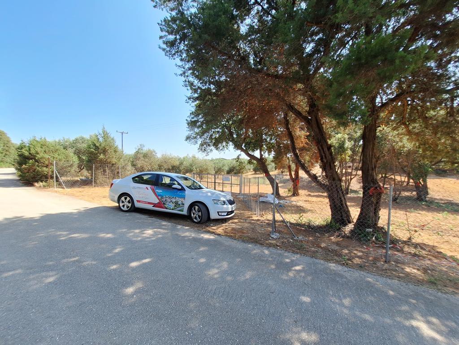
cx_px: 230
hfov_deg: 106.2
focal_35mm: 13
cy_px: 172
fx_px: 172
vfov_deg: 89.9
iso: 40
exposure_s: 1/893
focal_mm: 1.74
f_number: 2.2
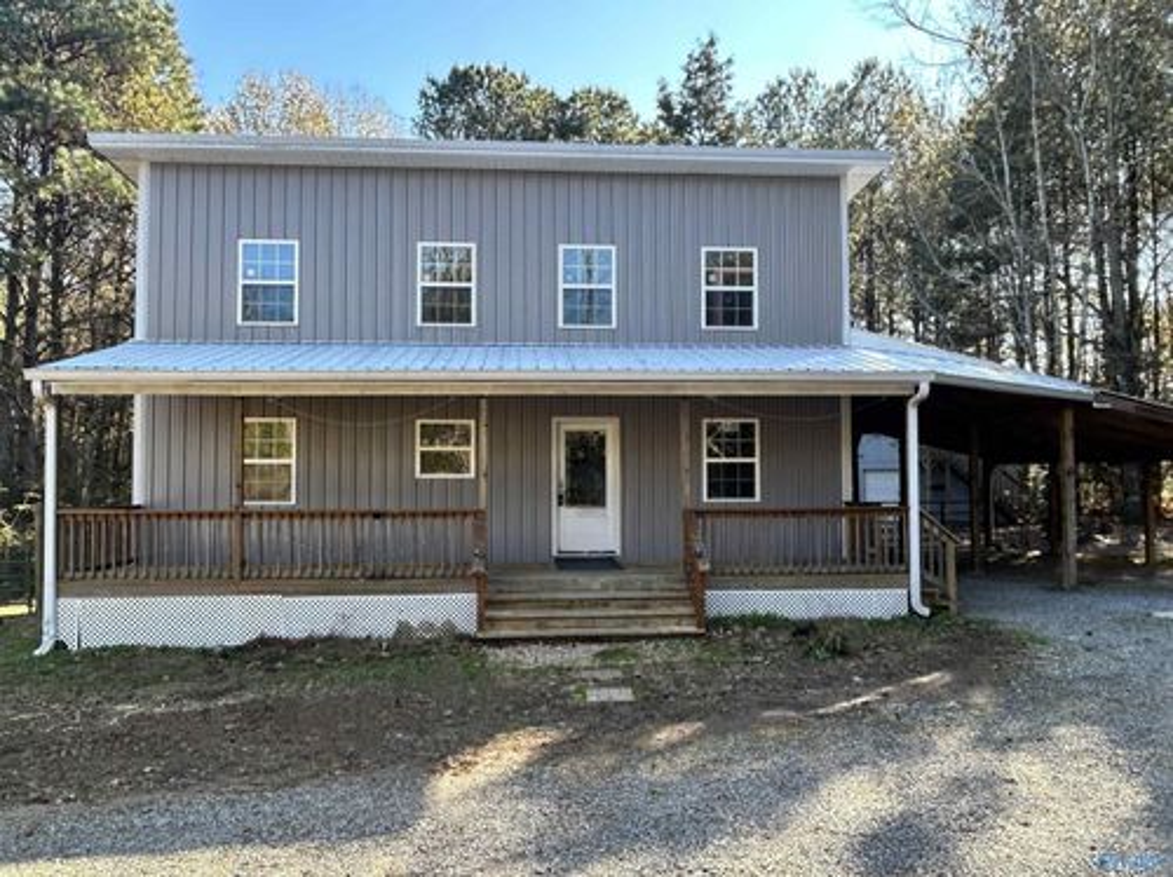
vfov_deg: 53.0
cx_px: 586
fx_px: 880
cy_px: 438
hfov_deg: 67.4
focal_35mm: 26
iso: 32
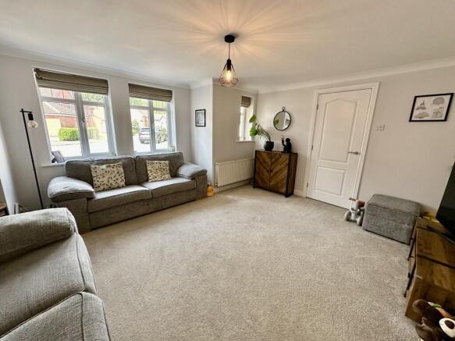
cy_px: 170
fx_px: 184
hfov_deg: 102.1
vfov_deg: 85.7
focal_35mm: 14
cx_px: 228
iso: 125
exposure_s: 1/99
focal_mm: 2.22
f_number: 2.2
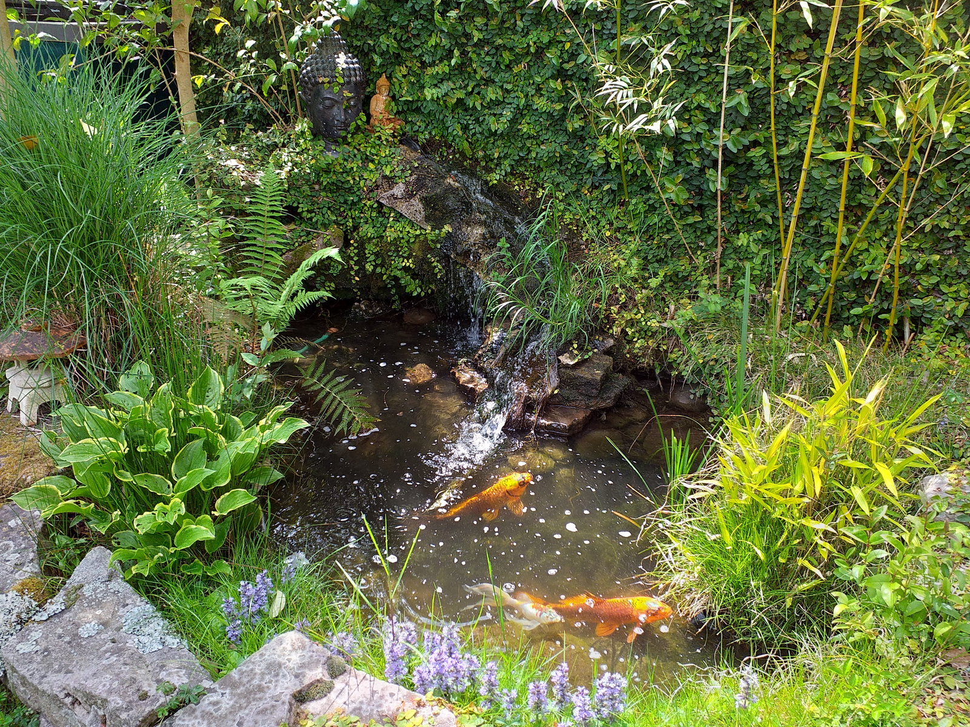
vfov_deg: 53.1
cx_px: 485
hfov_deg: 67.3
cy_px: 364
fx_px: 729
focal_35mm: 26
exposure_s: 1/201
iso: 40
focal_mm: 3.6
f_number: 1.9
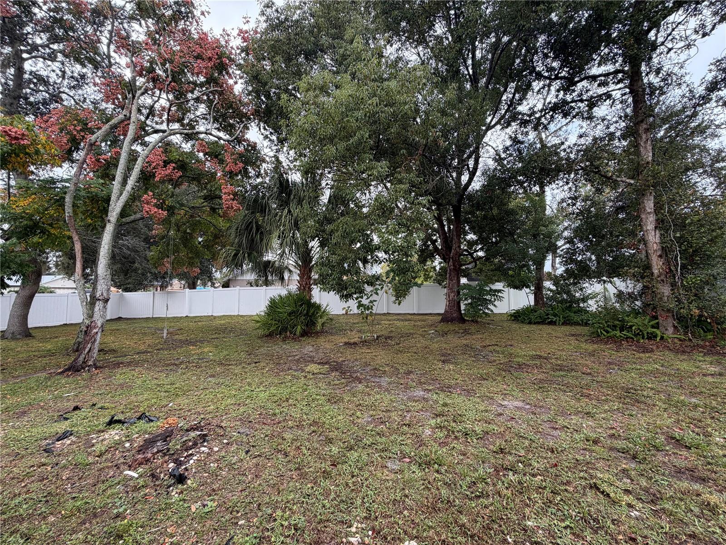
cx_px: 363
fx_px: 294
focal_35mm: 14
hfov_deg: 102.1
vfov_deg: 85.7
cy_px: 272
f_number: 2.2
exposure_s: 1/195
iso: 50
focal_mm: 2.22
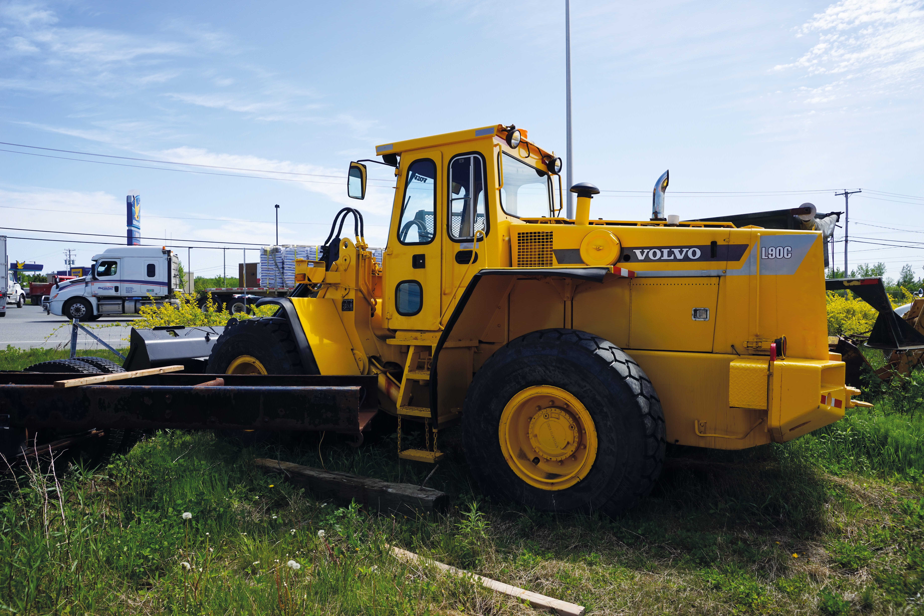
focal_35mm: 24
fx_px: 616
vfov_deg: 53.2
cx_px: 462
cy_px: 308
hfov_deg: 73.7
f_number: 9
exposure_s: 1/125
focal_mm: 24
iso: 100
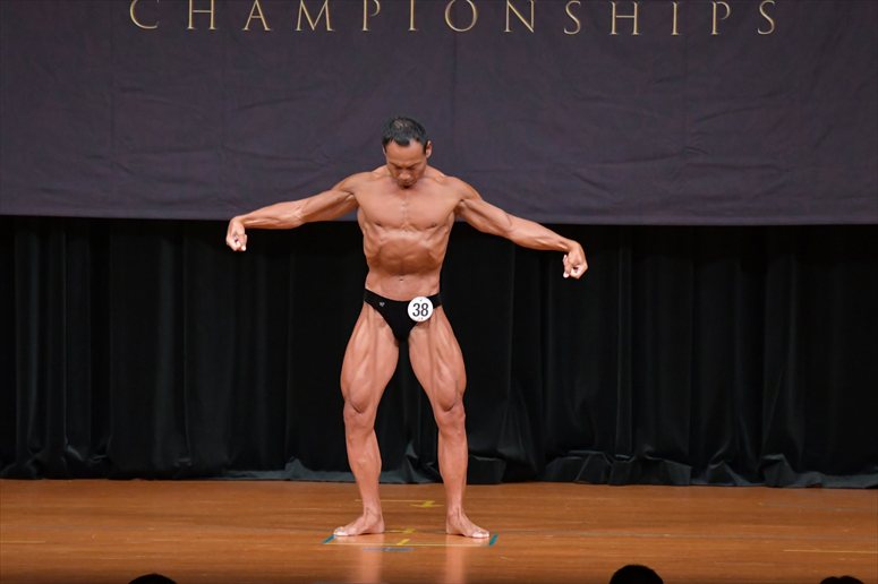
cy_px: 292
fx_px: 6216
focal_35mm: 255
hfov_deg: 8.1
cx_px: 439
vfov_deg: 5.4
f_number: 5.6
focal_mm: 170
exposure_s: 1/400
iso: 5000
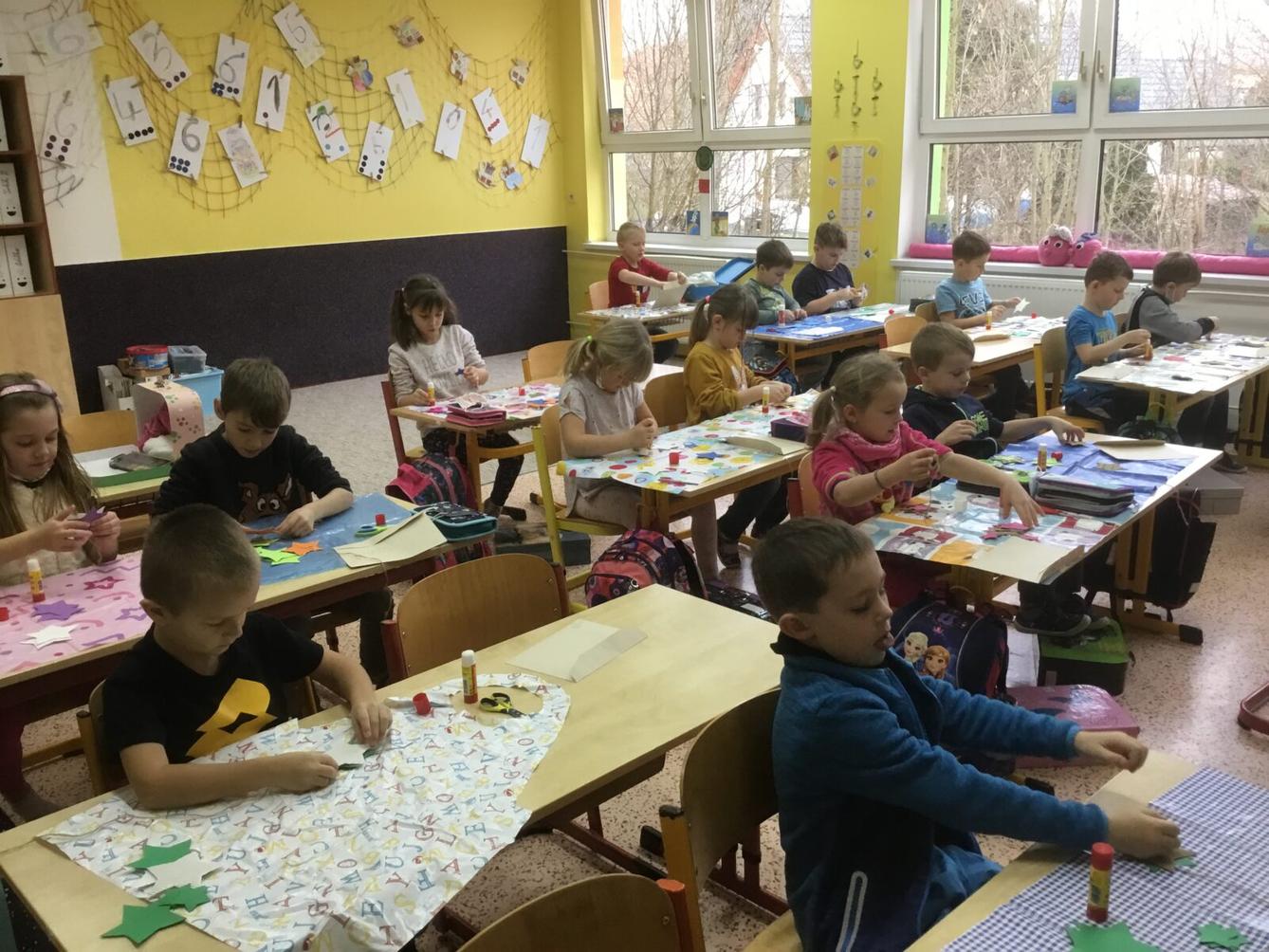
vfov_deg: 45.5
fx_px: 1137
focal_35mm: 31
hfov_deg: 58.3
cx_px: 634
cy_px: 476
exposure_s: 1/33
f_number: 2.4
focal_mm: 3.3
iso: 50
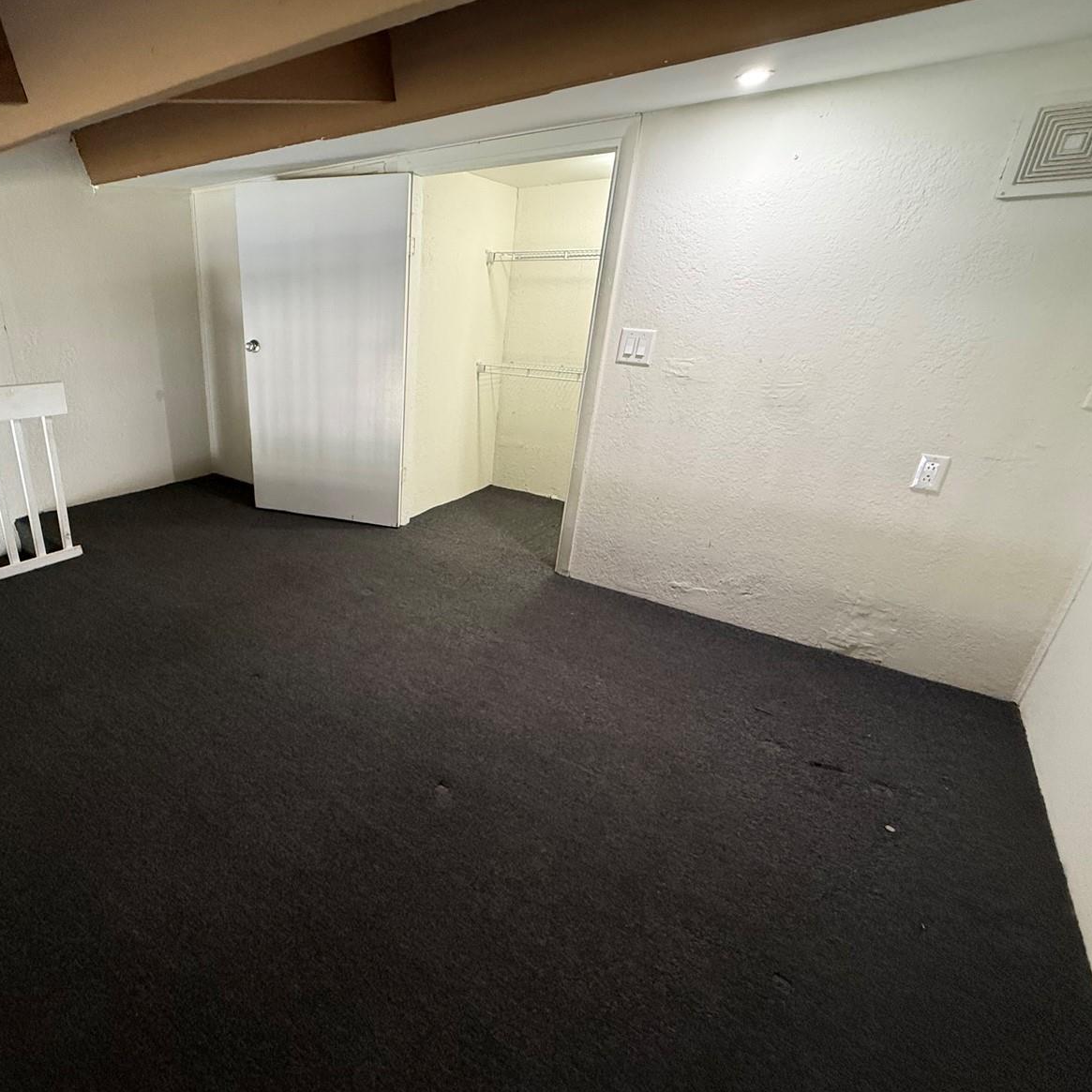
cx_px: 375
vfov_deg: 84.0
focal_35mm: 17
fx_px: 607
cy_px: 546
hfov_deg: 81.5
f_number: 2.2
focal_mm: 2.22
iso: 500
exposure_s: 1/60
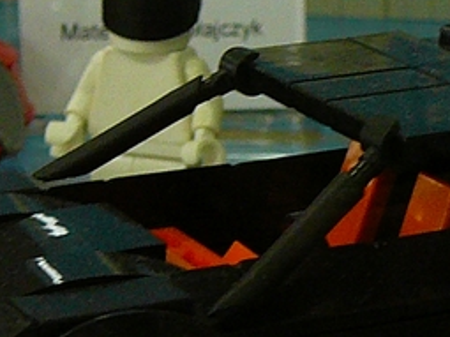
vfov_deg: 9.2
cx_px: 360
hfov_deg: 12.3
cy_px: 266
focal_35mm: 160
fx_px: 2079
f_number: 3.1
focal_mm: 6.1
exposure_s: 1/8
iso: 200
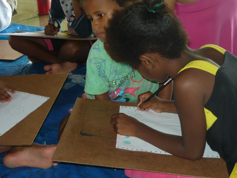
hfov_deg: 33.2
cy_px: 89
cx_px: 118
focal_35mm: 58
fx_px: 397
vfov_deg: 25.2
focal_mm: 6
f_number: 2.9
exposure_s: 1/30
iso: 100
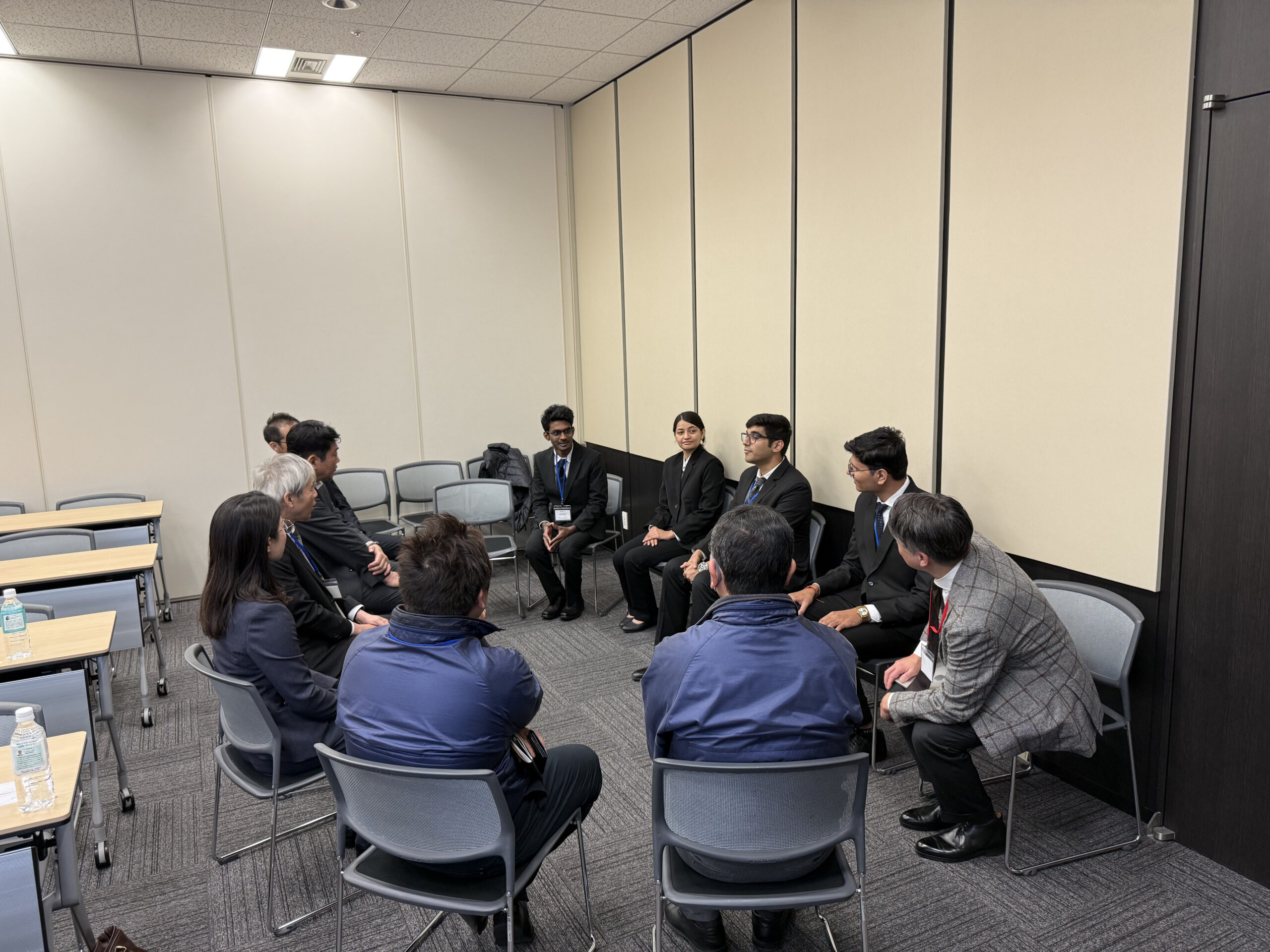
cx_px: 635
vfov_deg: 56.8
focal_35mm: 24
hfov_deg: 71.6
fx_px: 881
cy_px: 476
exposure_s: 1/90
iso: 160
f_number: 1.78
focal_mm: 6.76
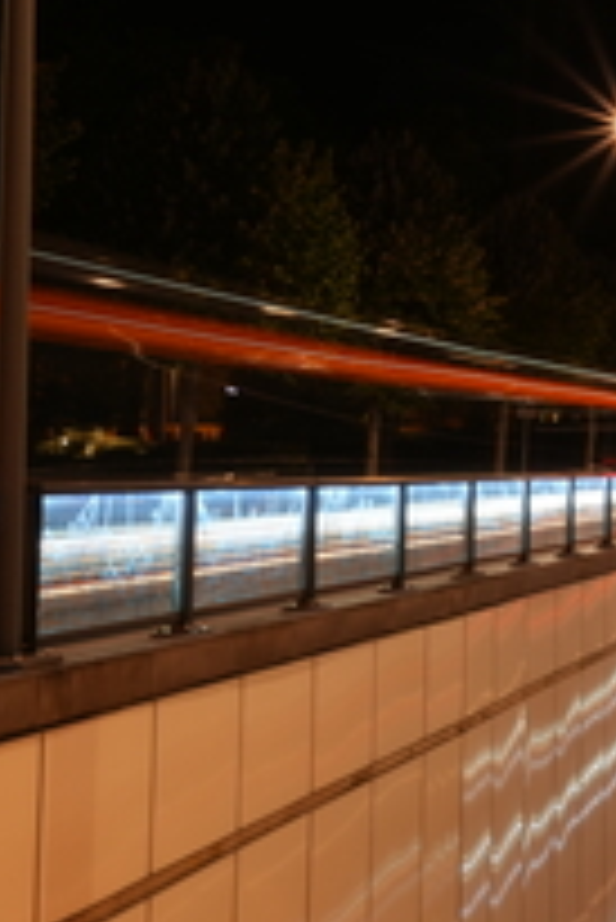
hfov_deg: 16.3
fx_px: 1896
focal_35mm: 74
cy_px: 313
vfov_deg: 27.2
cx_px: 1016
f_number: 22
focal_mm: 22
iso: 200
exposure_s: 25
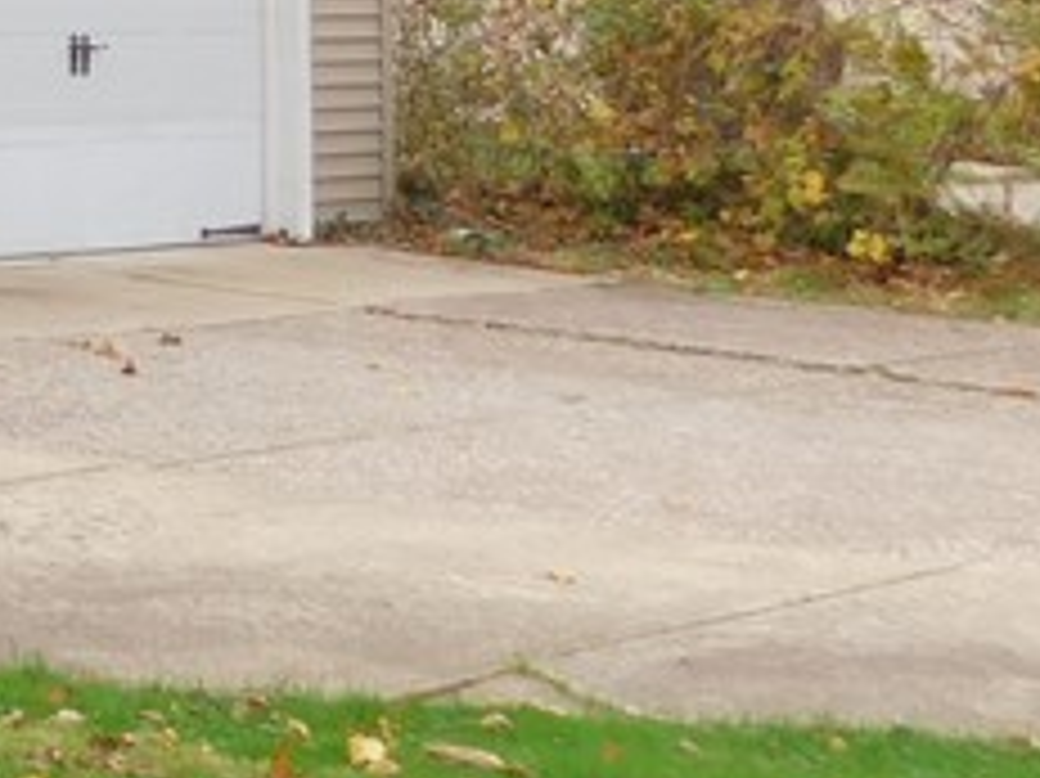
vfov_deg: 13.8
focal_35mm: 102
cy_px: -297
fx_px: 3063
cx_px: -887
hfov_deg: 16.0
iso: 125
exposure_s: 1/200
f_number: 3
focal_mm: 4
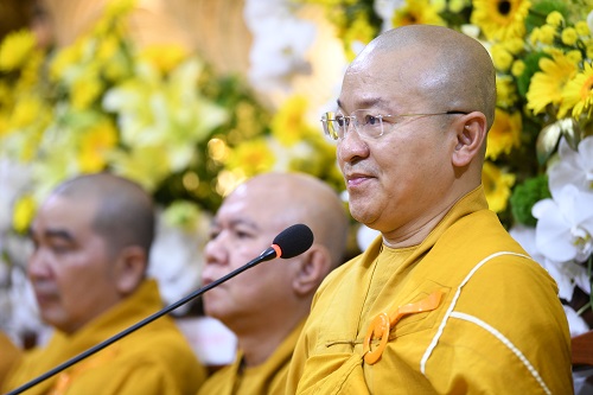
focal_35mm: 160
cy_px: 198
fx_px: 2635
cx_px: 296
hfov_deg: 12.8
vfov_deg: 8.6
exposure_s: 1/125
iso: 2000
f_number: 2.8
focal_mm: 160
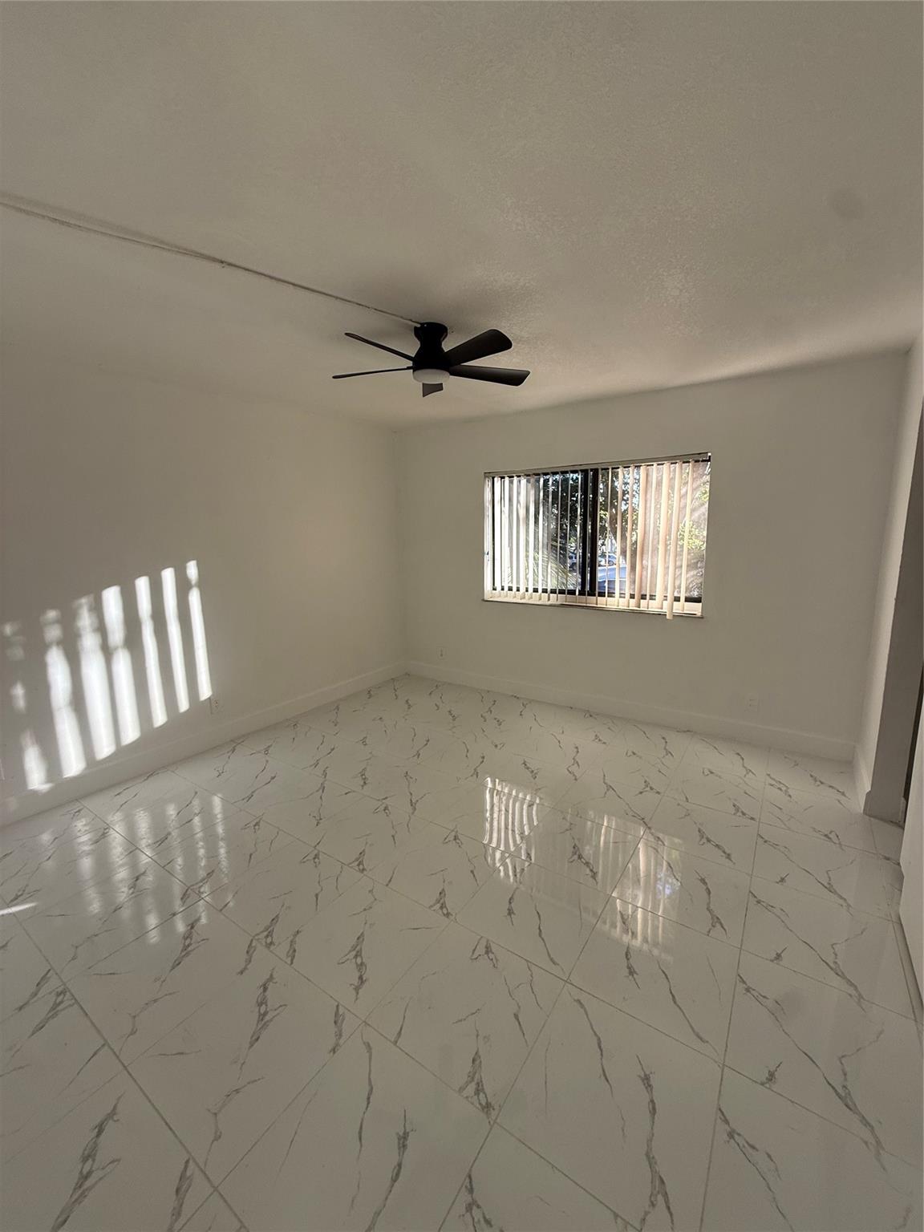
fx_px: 498
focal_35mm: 14
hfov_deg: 85.7
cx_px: 462
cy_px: 616
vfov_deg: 102.1
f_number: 2.2
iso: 64
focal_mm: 2.22
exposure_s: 1/103
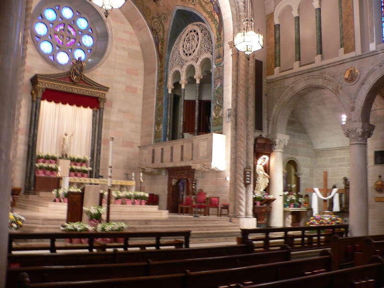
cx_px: 192
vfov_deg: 40.7
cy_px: 144
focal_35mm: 35
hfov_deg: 52.6
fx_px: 388
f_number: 2.8
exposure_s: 1/4
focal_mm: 4.6
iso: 100
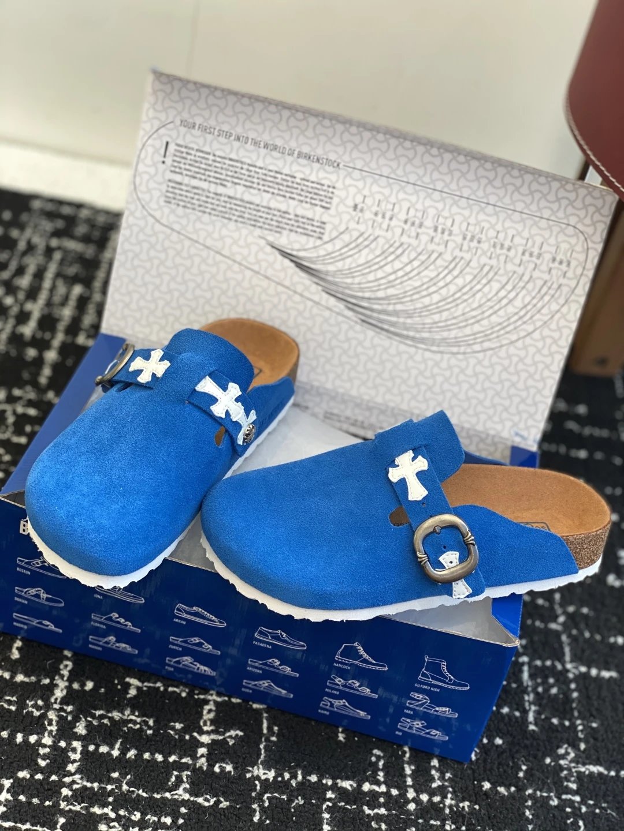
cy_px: 416
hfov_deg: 28.0
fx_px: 1250
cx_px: 312
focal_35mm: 52
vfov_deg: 36.8
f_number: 2
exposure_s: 1/122
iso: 40
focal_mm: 6
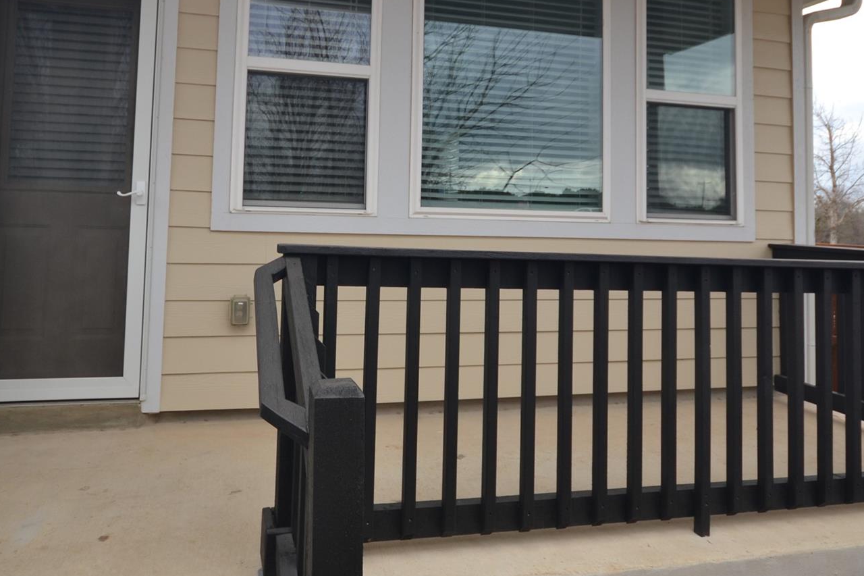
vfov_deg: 51.7
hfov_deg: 73.4
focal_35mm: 24
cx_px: 371
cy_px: 172
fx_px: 576
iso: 220
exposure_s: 1/125
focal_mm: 10
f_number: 5.6
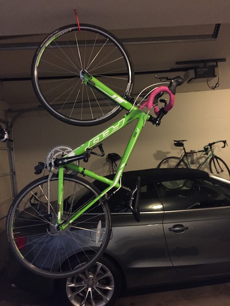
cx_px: 115
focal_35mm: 29
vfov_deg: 61.7
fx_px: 257
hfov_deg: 48.2
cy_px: 153
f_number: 2.2
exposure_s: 1/15
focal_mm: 4.15
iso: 400
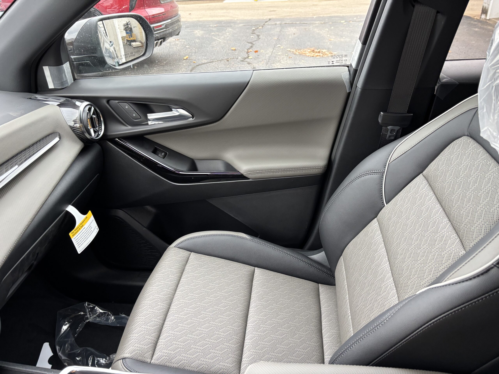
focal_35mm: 26
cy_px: 187
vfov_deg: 53.1
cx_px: 250
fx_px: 375
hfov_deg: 67.3
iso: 200
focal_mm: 5.96
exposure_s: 1/60
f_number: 1.6
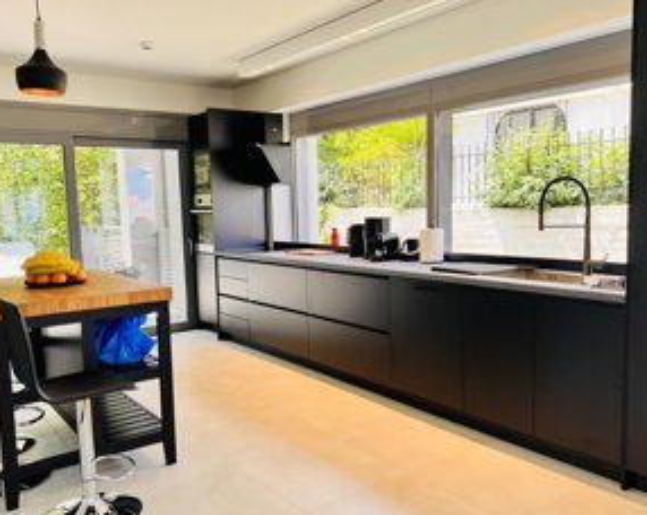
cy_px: 267
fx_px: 612
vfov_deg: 45.7
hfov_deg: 55.7
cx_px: 328
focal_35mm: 32
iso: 40
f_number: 1.5
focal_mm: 5.7
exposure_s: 1/121
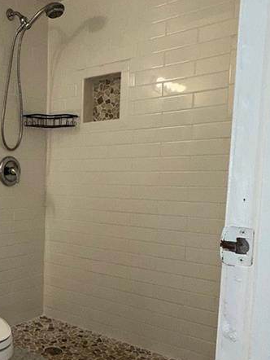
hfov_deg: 33.9
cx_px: -10
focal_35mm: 38
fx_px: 395
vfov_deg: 48.6
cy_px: 220
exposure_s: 1/122
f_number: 2.2
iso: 80
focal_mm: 2.22
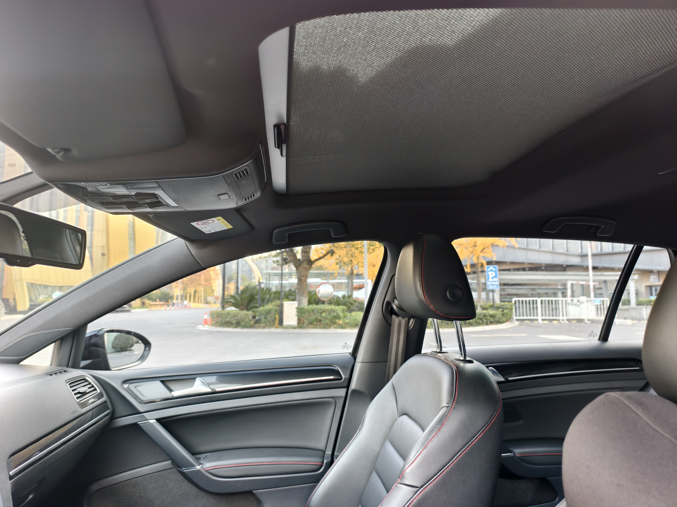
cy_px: 254
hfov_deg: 73.9
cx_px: 338
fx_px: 450
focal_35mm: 23
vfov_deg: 58.9
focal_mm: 6.54
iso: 334
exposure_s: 1/50
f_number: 1.57
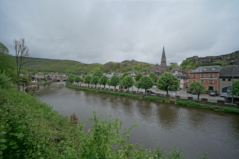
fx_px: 80
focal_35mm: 12
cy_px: 80
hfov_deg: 112.6
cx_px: 120
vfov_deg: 90.0
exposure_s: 1/350
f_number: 9.5
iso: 800
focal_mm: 12
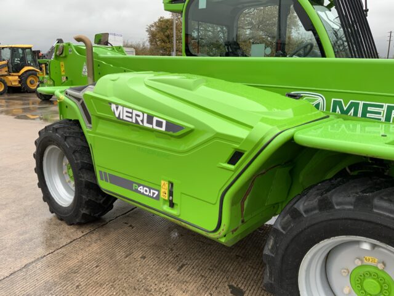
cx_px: 197
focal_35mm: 29
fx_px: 330
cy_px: 148
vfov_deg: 48.2
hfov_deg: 61.7
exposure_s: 1/245
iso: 16
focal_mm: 3
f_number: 1.8
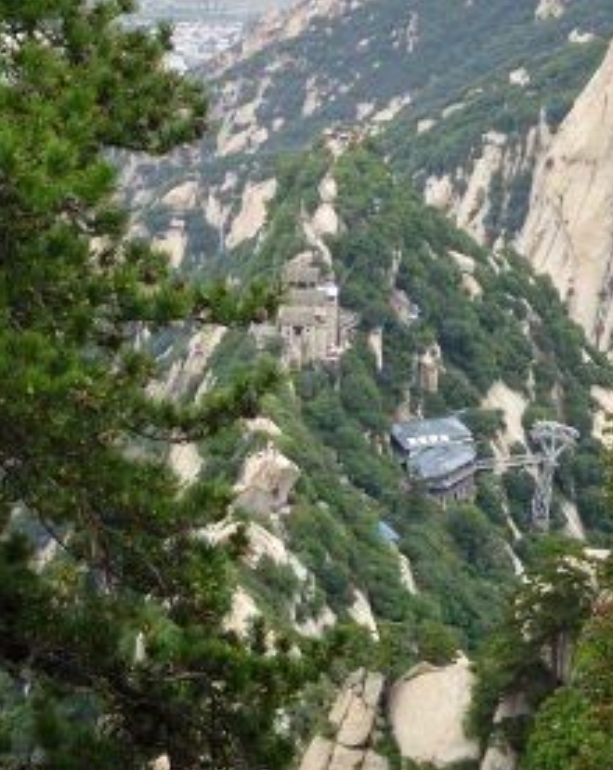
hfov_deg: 11.3
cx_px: 284
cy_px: 243
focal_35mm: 136
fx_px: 3091
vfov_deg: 14.2
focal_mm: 16.46
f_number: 5
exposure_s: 1/125
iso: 80
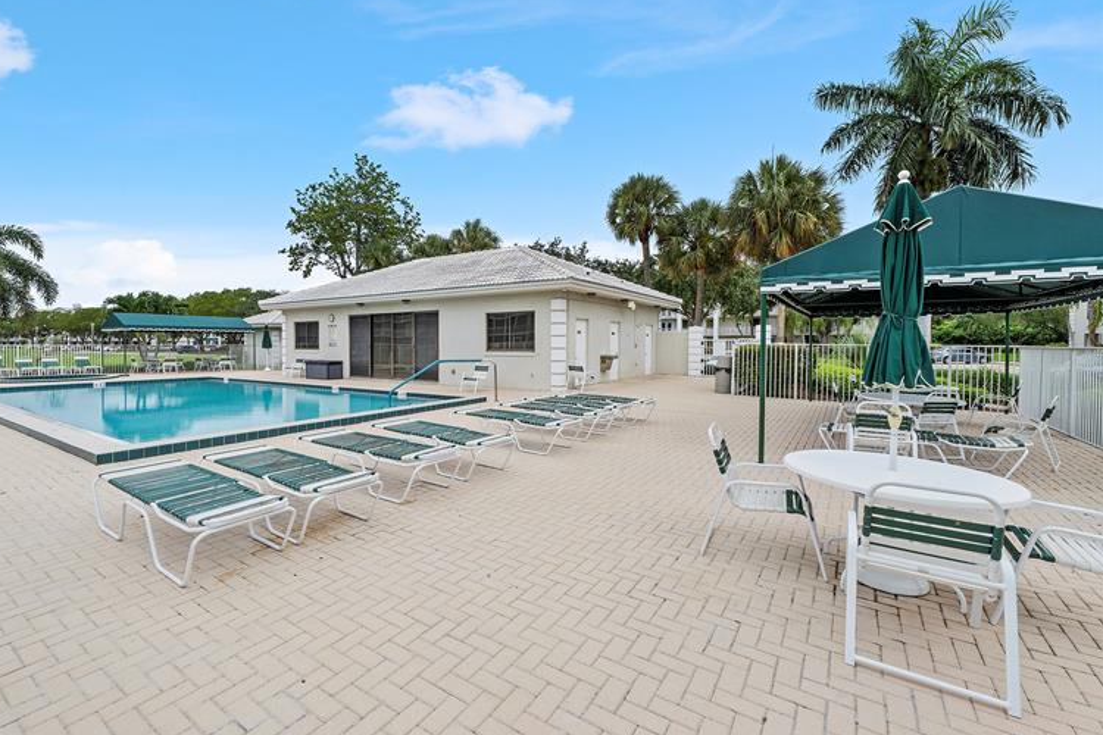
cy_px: 352
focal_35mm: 16
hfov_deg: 96.6
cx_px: 518
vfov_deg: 73.7
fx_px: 490
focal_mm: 10
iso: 100
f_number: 11
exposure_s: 1/40
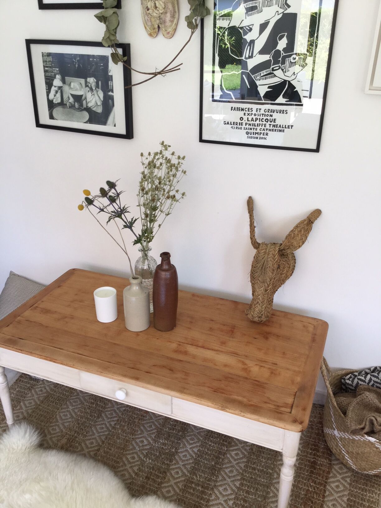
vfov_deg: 58.4
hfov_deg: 45.4
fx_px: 455
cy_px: 254
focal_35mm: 31
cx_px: 190
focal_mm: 3.3
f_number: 2.4
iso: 32
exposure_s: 1/50
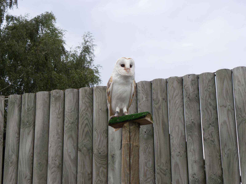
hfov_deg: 20.7
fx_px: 675
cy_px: 92
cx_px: 123
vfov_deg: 15.6
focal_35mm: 95
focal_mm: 16.9
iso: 64
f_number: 4.5
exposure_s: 1/177
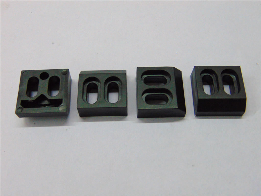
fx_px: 294
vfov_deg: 36.8
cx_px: 130
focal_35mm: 39
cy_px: 98
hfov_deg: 47.9
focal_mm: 6.9
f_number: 3.3
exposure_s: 1/30
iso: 250
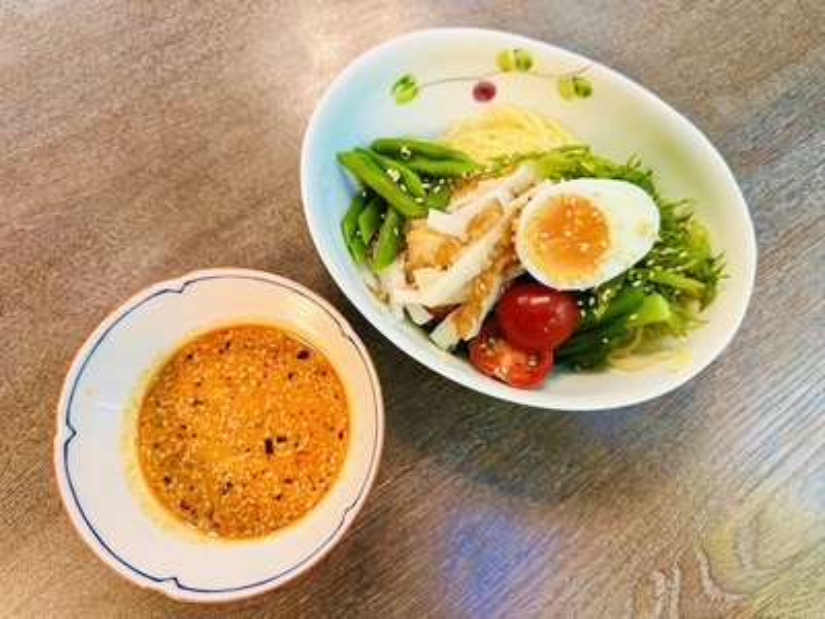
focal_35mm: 24
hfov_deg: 71.6
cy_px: 310
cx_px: 412
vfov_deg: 56.8
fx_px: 572
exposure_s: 1/50
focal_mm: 6.86
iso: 320
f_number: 1.78
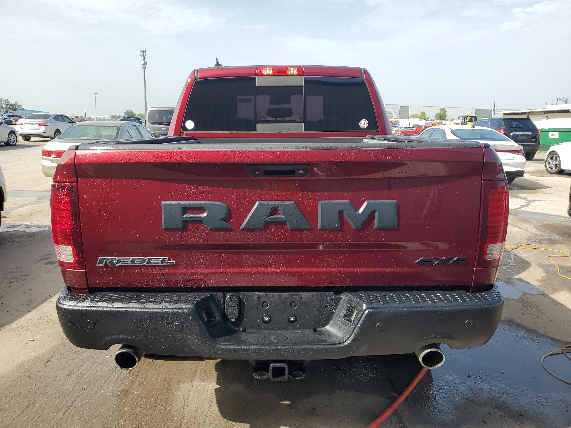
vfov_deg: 53.1
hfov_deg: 67.3
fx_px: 429
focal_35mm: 26
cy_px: 214
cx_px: 286
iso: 50
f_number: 1.5
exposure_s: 1/1667
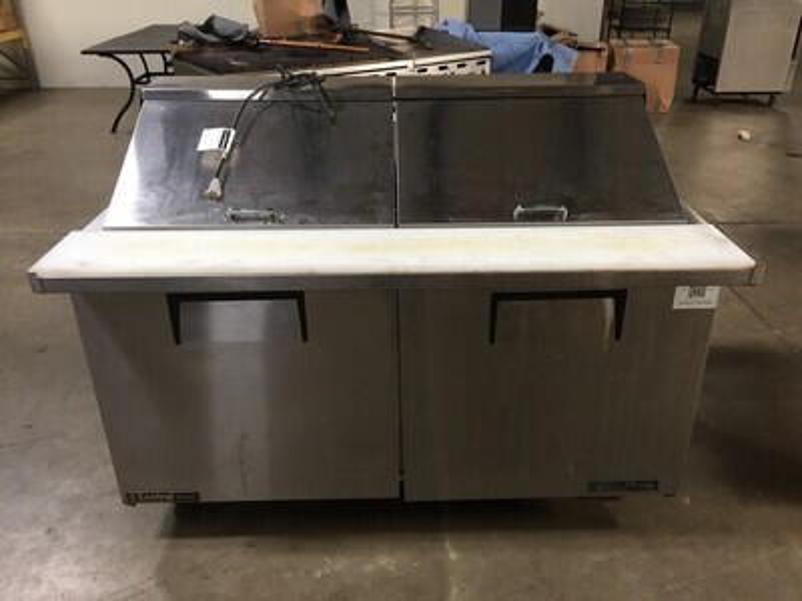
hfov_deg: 61.7
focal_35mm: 29
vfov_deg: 48.2
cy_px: 300
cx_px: 401
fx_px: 672
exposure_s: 1/30
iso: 125
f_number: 2.2
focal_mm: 4.15
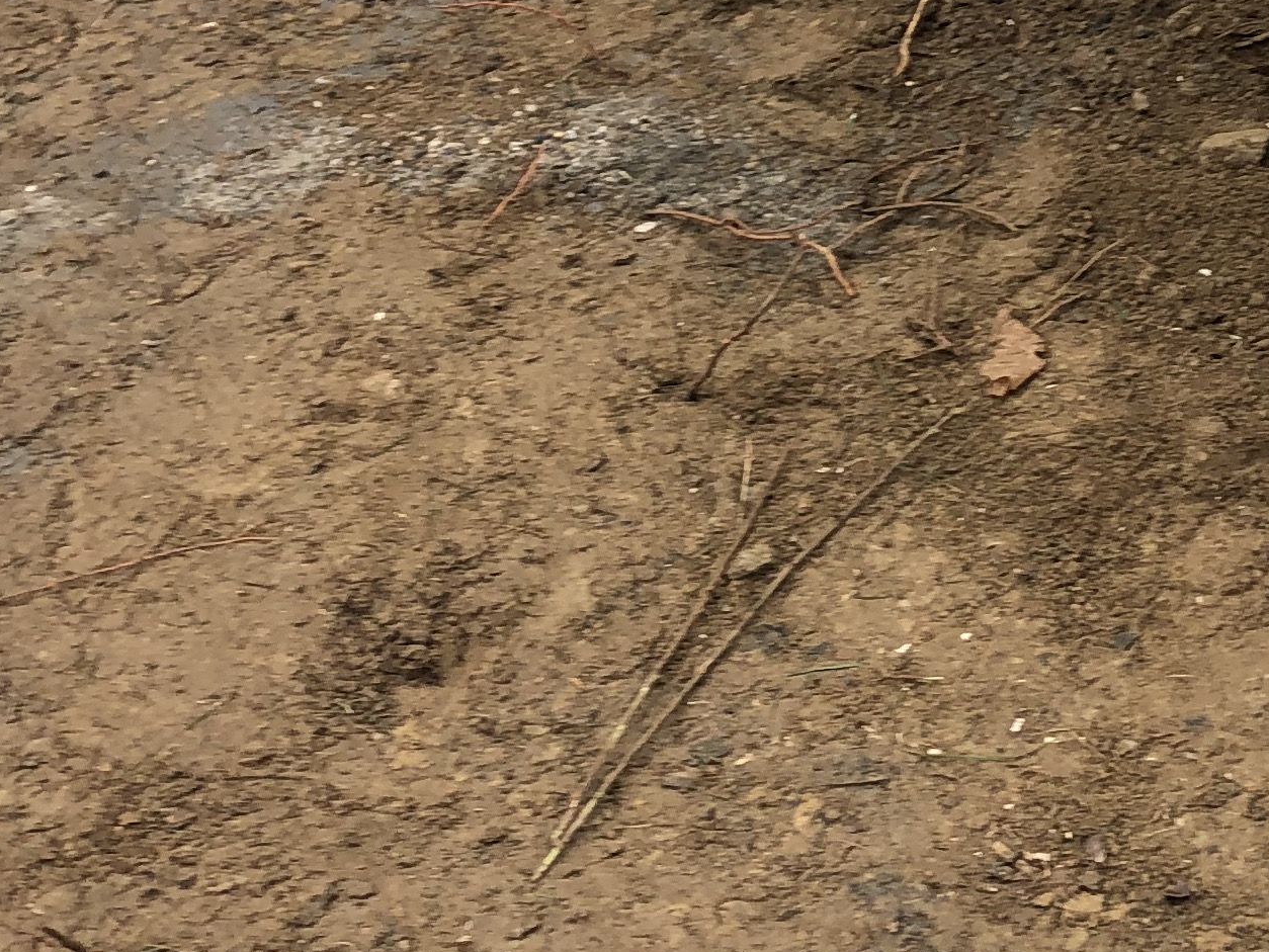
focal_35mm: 90
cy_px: 18
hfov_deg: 20.6
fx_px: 3300
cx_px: 1455
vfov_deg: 16.1
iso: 20
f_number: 1.8
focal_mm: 3.99
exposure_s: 1/126
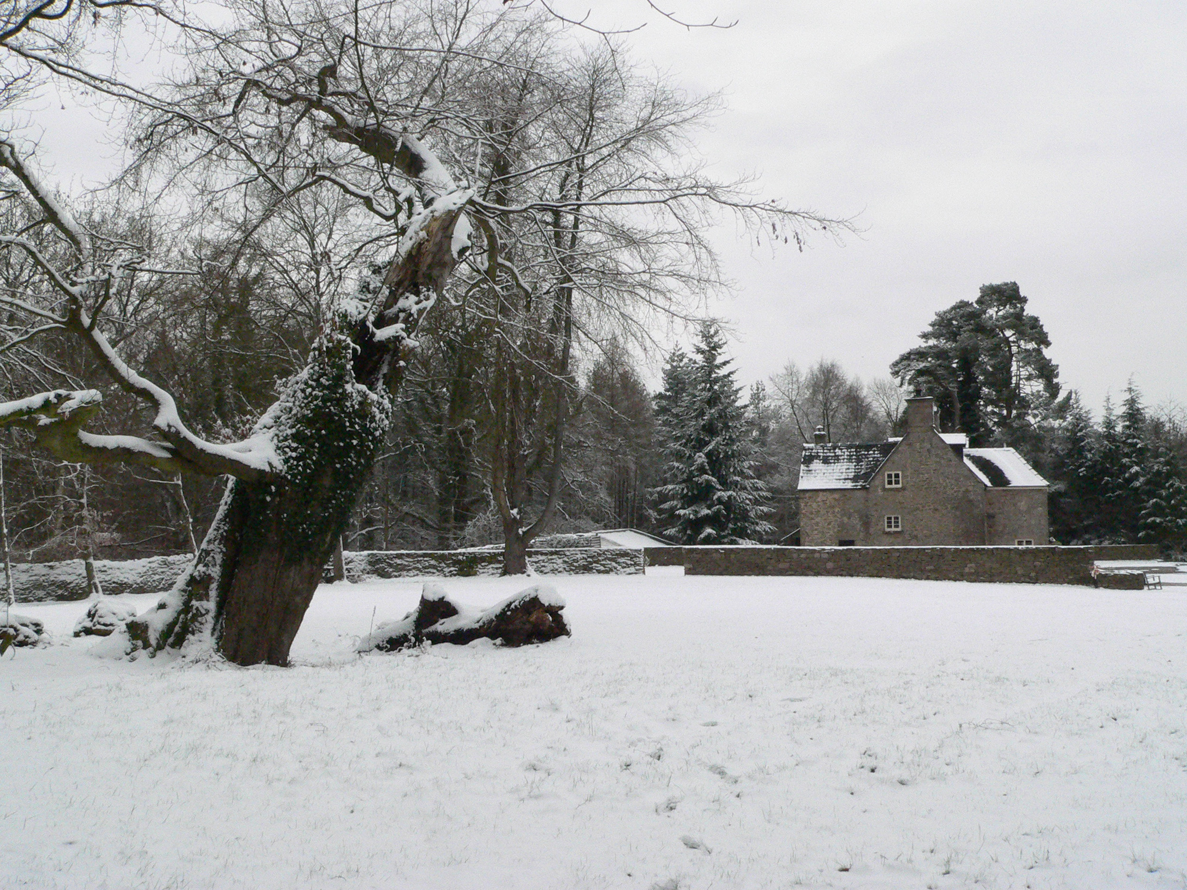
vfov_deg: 39.7
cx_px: 594
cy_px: 445
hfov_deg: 51.4
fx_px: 1234
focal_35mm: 36
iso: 400
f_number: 8
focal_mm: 6
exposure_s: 1/400
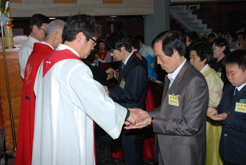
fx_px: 298
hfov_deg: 44.9
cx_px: 123
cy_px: 82
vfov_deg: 31.0
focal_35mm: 44
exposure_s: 1/60
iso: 200
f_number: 7.1
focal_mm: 29
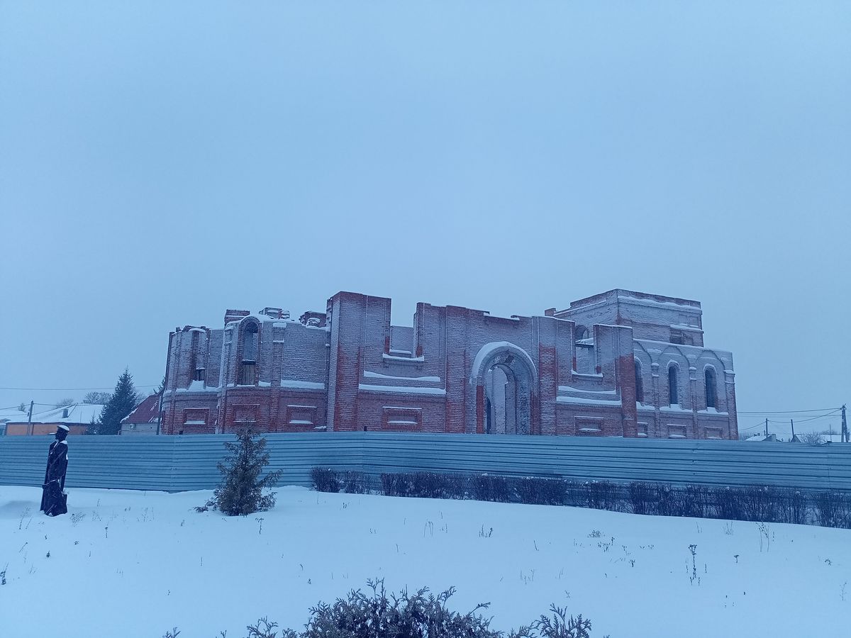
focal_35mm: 28
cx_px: 426
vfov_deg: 49.7
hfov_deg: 63.4
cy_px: 319
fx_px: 688
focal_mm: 4.69
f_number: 1.8
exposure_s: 1/100
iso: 159
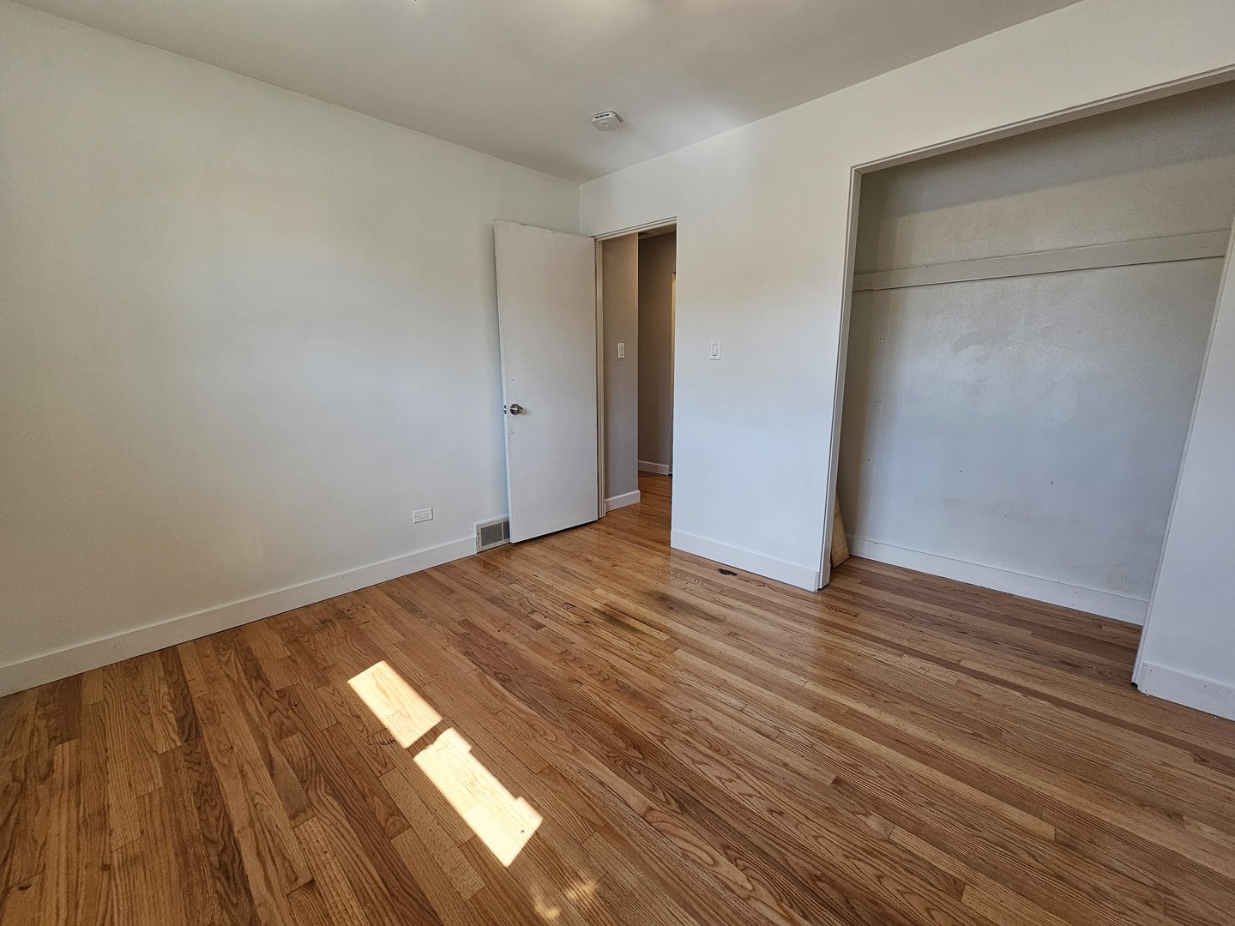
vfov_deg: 89.9
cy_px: 463
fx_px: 464
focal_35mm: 13
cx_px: 618
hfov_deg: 106.2
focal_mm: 2.2
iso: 80
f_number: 2.2
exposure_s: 1/120
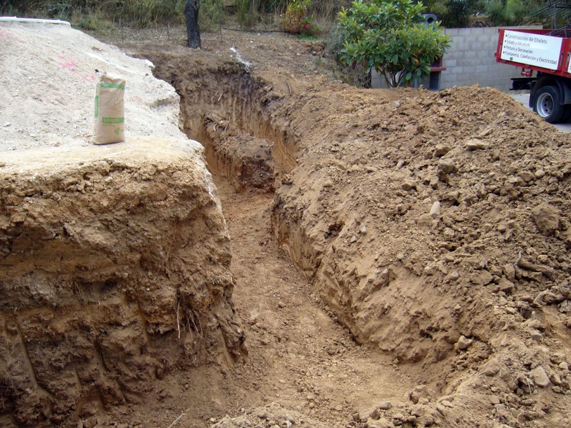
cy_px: 214
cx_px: 286
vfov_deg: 40.7
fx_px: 577
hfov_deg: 52.6
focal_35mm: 35
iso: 80
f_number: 2.8
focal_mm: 5.8
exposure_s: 1/125
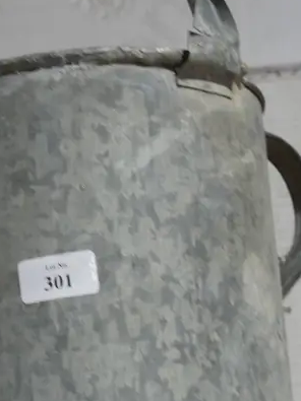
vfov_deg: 18.0
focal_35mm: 109
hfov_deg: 13.5
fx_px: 1264
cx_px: 46
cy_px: 180
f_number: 4.6
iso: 640
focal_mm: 21
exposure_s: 1/60
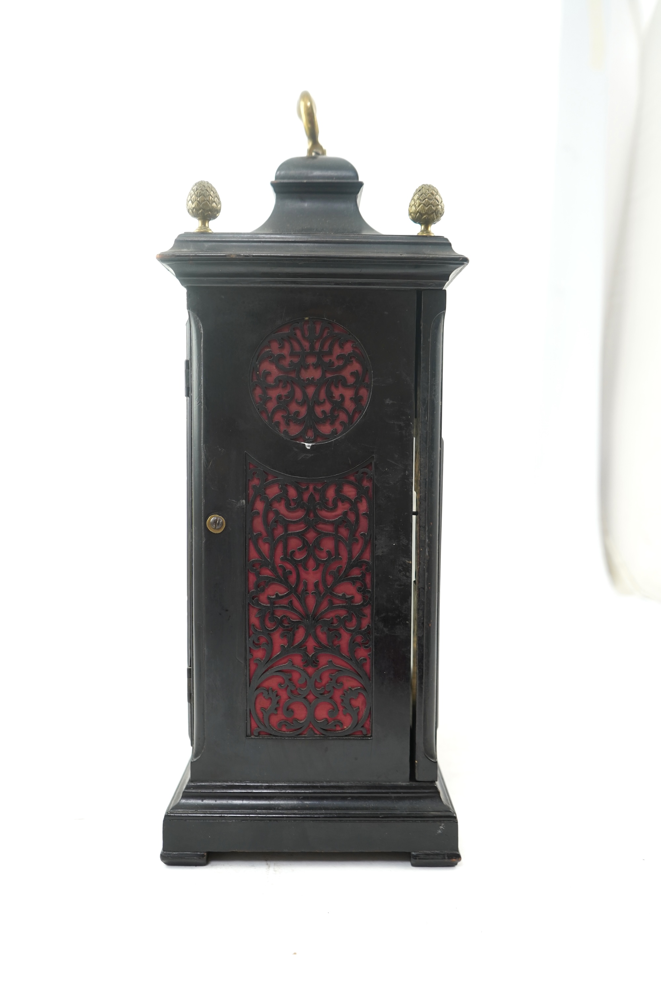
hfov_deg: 46.4
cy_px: 496
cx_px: 330
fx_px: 771
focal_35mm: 28
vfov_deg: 65.5
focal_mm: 28
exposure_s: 1/80
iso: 640
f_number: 4
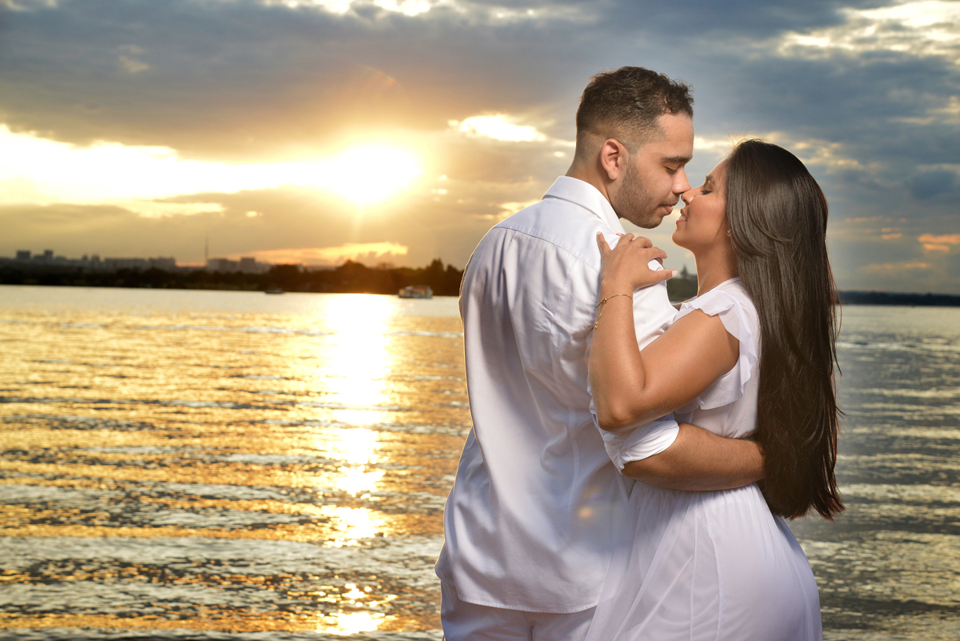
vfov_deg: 26.0
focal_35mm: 52
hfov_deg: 38.2
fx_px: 1387
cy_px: 320
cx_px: 480
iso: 1100
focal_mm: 52
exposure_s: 1/400
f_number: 7.1
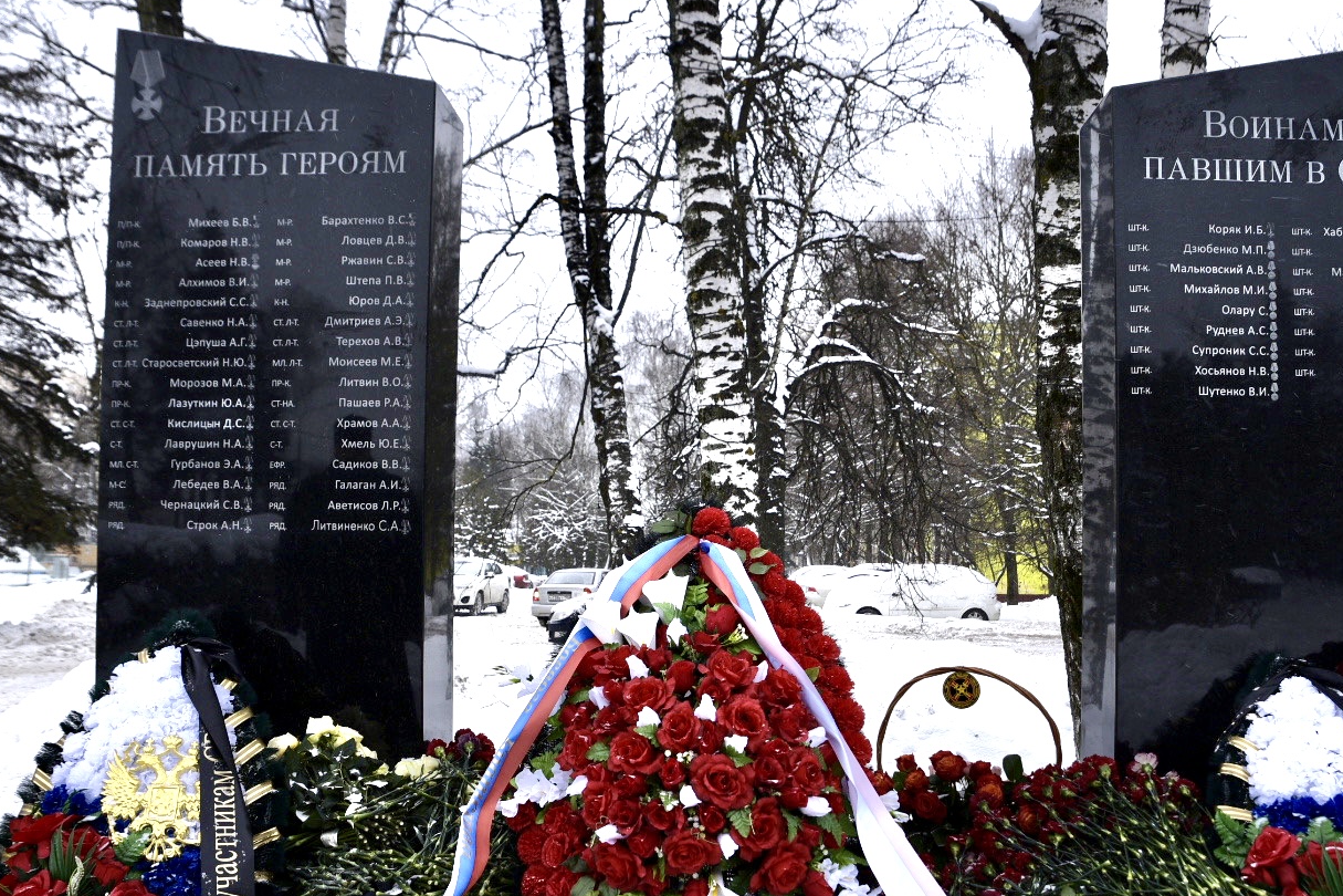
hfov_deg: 58.6
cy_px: 545
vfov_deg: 40.9
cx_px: 728
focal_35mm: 32
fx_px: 1194
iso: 140
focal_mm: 24
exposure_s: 1/125
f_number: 5.6
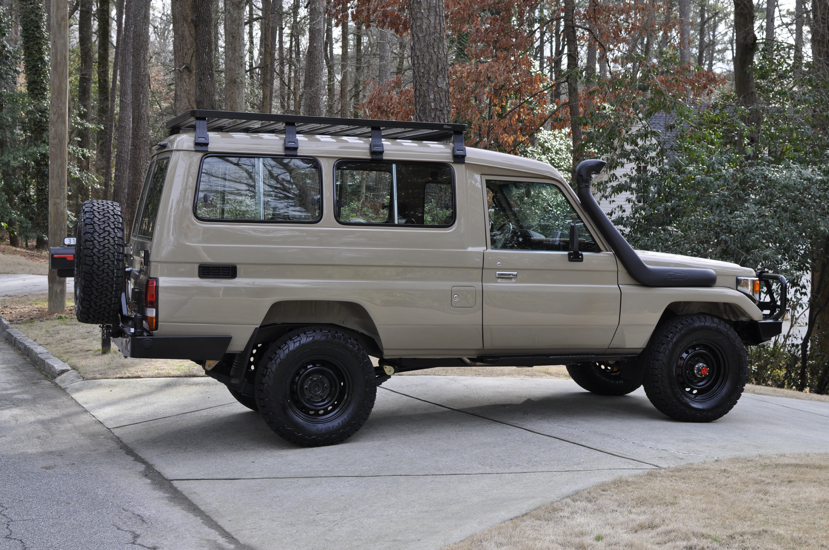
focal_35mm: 52
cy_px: 275
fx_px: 1207
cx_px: 414
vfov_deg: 25.7
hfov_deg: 37.9
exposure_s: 1/125
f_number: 5.6
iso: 200
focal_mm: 35
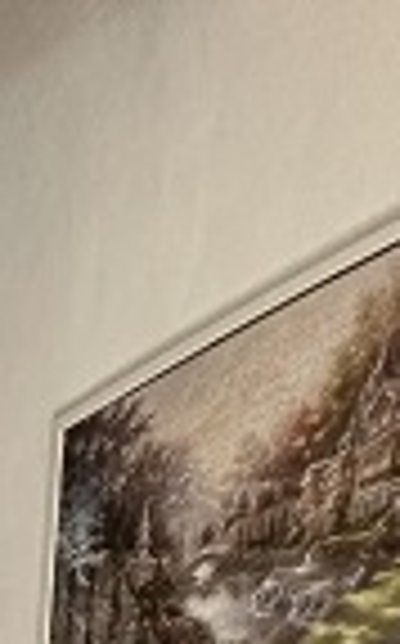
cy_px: 1369
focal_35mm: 83
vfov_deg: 16.8
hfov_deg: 11.9
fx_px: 1452
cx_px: -629
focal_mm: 2.22
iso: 250
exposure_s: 1/99
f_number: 2.2
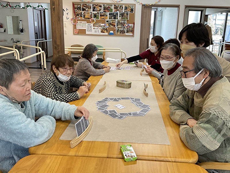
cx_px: 115
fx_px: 193
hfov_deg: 61.7
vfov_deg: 48.2
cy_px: 86
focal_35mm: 29
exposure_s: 1/71
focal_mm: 3
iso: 64
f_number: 1.8
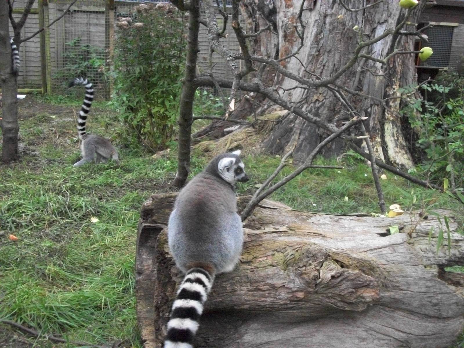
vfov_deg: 36.0
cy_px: 174
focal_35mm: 40
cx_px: 232
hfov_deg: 46.8
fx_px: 536
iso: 800
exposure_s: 1/500
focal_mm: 7.1
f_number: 3.2
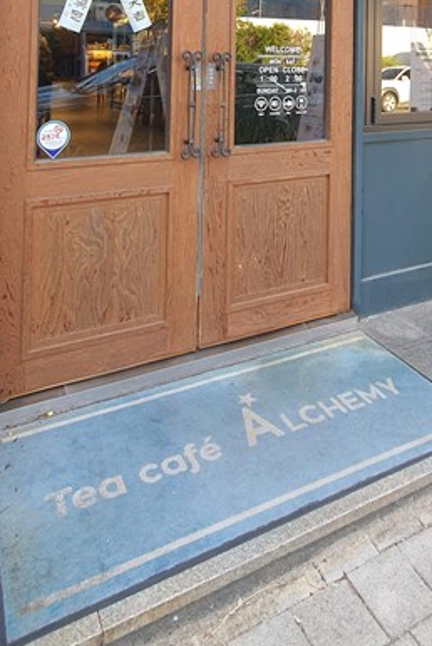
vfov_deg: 54.9
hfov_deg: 46.2
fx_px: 503
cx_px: 260
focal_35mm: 28
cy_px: 40
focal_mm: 1.8
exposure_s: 1/60
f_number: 2.2
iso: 50
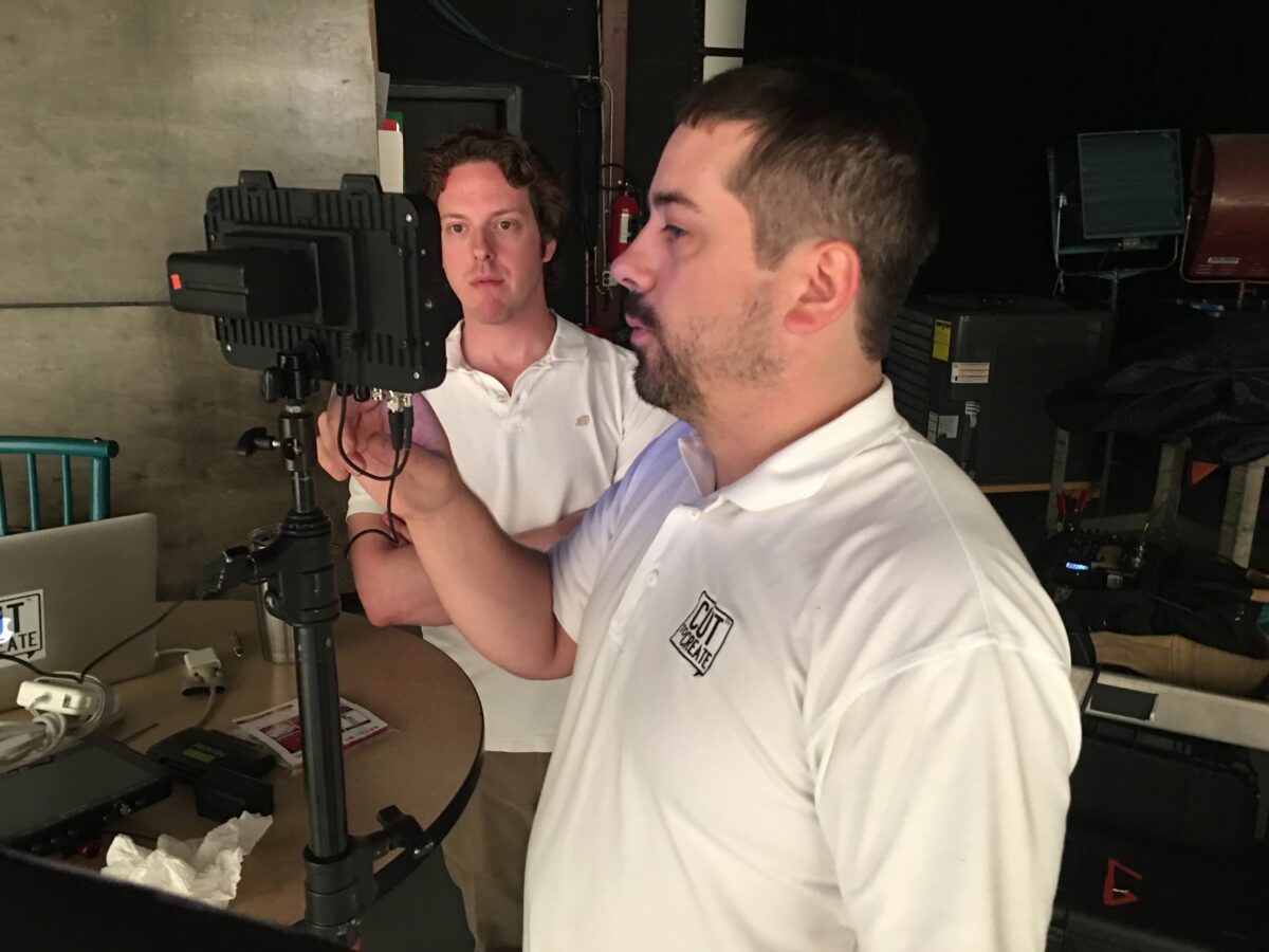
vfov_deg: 48.2
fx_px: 1063
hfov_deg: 61.7
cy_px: 476
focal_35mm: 29
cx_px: 634
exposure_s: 1/4
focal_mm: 4.15
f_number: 2.2
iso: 64
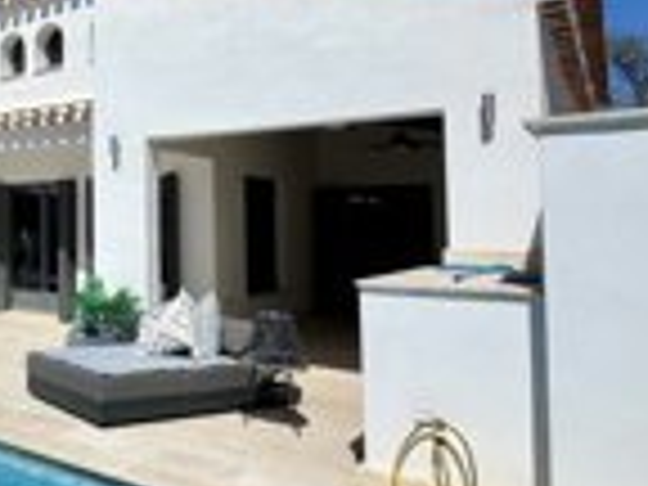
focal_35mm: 35
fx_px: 655
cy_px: 198
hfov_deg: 41.0
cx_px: -81
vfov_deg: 40.5
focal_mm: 2.22
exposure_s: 1/4630
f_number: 2.2
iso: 32
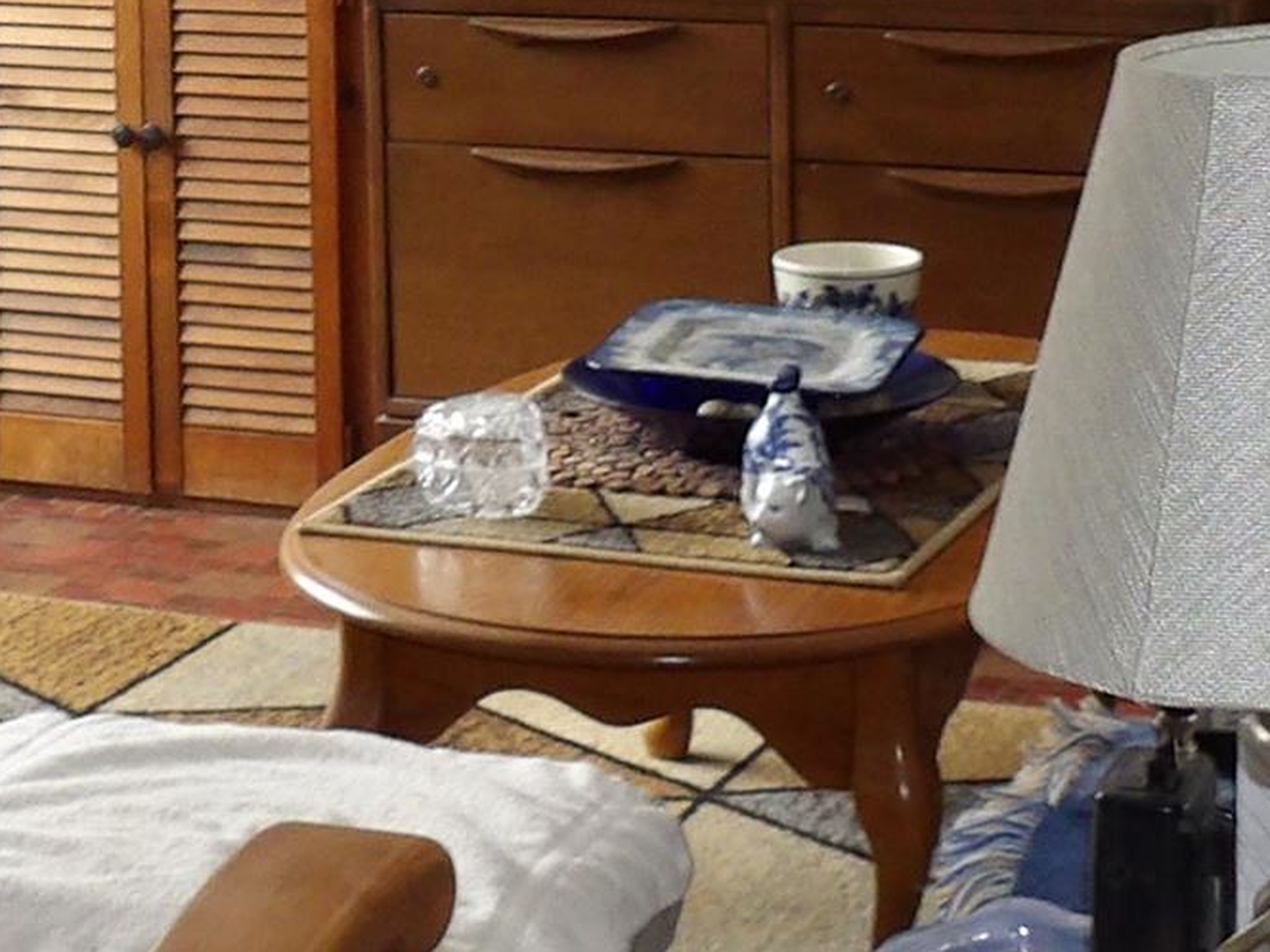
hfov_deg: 17.5
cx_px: 145
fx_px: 4072
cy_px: -117
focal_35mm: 111
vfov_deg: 13.1
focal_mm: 4.3
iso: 191
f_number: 3.2
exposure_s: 1/33
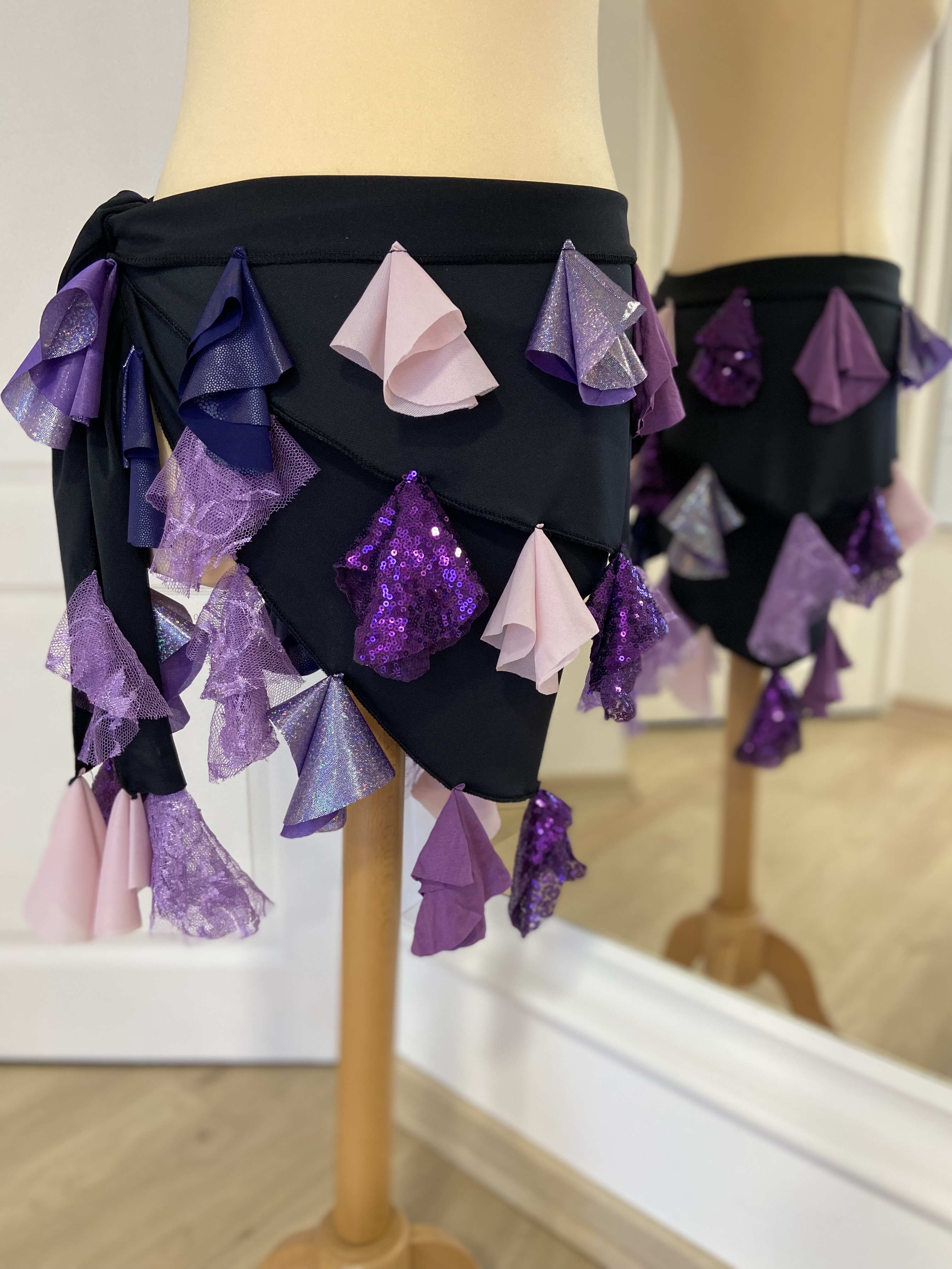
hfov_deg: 53.1
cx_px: 476
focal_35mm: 26
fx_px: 953
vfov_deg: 67.3
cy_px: 634
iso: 160
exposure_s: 1/50
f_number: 1.8
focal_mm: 4.25
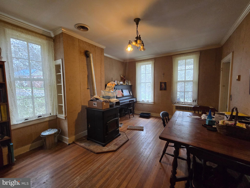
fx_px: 94
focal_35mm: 13
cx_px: 125
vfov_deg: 89.9
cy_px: 94
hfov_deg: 106.2
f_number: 2.2
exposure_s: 1/60
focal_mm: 2.2
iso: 320
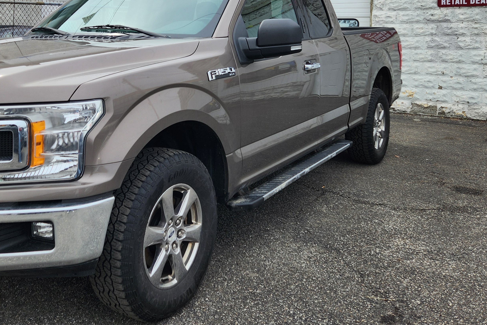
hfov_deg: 49.0
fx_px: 528
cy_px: 62
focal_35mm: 39
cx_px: 176
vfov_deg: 33.2
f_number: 1.8
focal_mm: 5.4
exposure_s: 1/1391
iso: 20
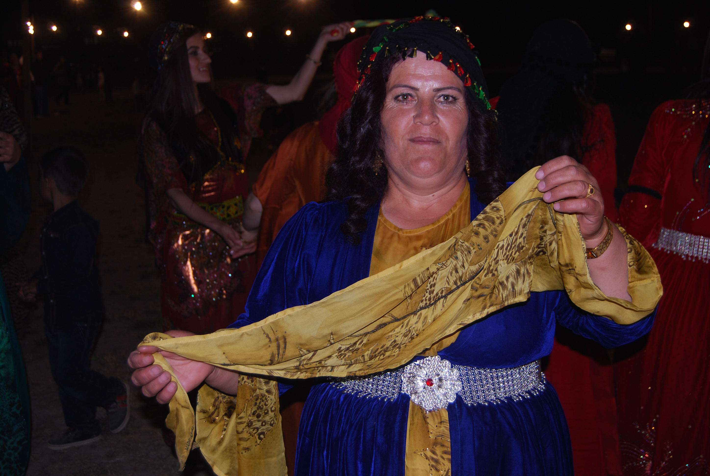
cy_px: 238
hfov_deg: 43.5
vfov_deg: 30.0
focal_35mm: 45
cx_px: 355
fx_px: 889
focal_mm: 30
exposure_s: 1/60
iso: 200
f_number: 4.2
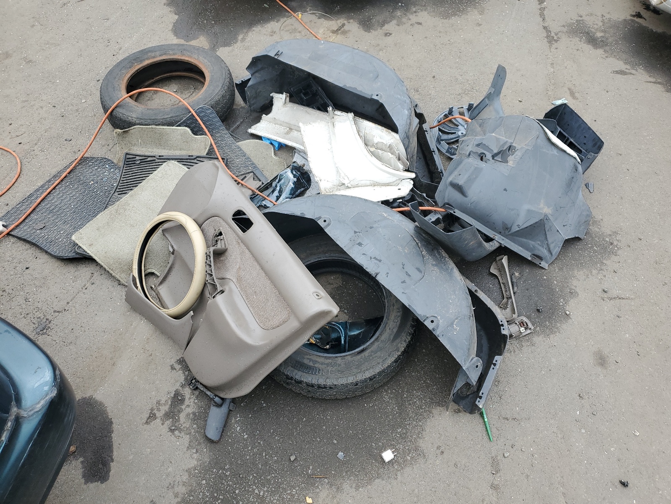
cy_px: 252
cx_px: 336
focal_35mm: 26
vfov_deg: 53.1
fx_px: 504
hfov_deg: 67.3
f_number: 1.5
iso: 50
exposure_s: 1/455
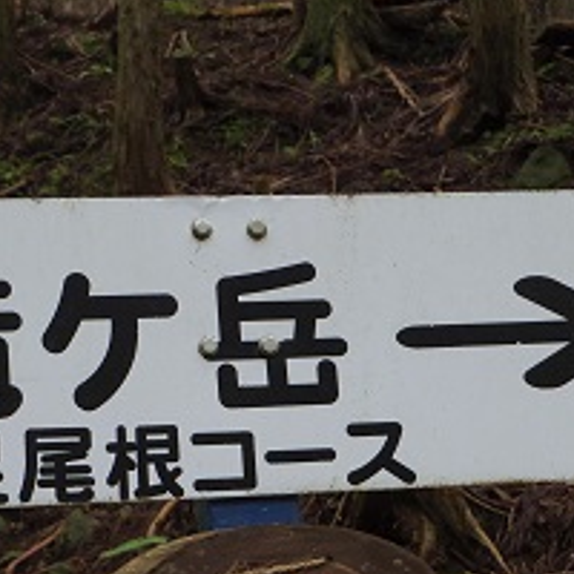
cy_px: 399
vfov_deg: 20.8
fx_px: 1557
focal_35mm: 83
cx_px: 221
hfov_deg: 20.9
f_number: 3.5
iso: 800
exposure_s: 1/60
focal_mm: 10.2
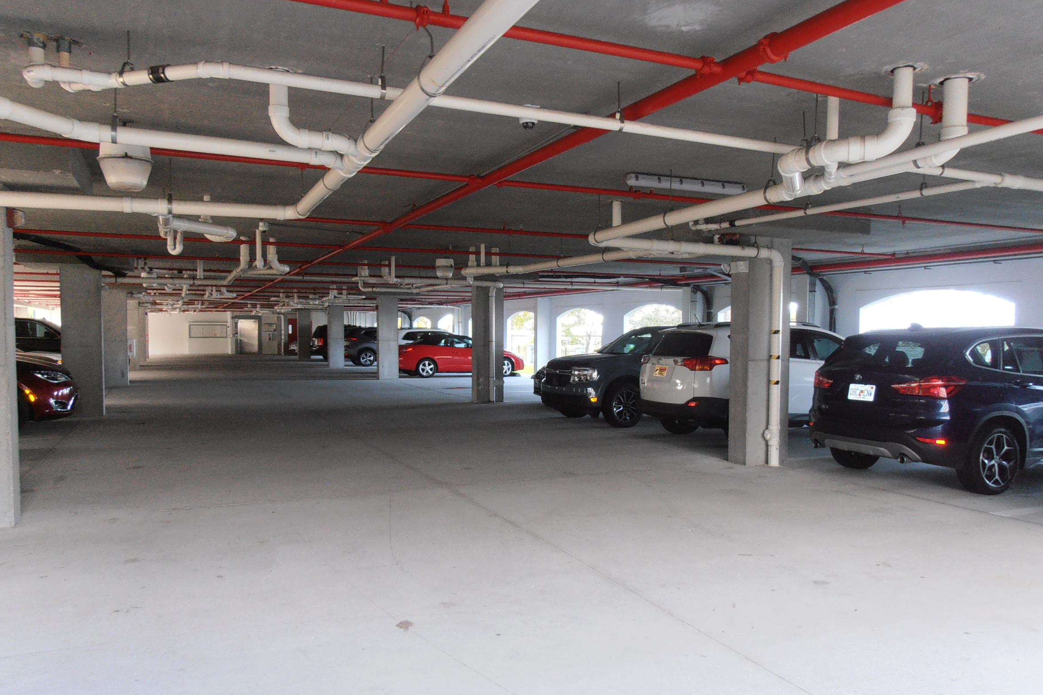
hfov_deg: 67.4
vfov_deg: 47.9
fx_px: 782
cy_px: 377
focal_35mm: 27
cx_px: 531
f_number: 3
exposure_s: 1/30
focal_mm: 4.2
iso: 125
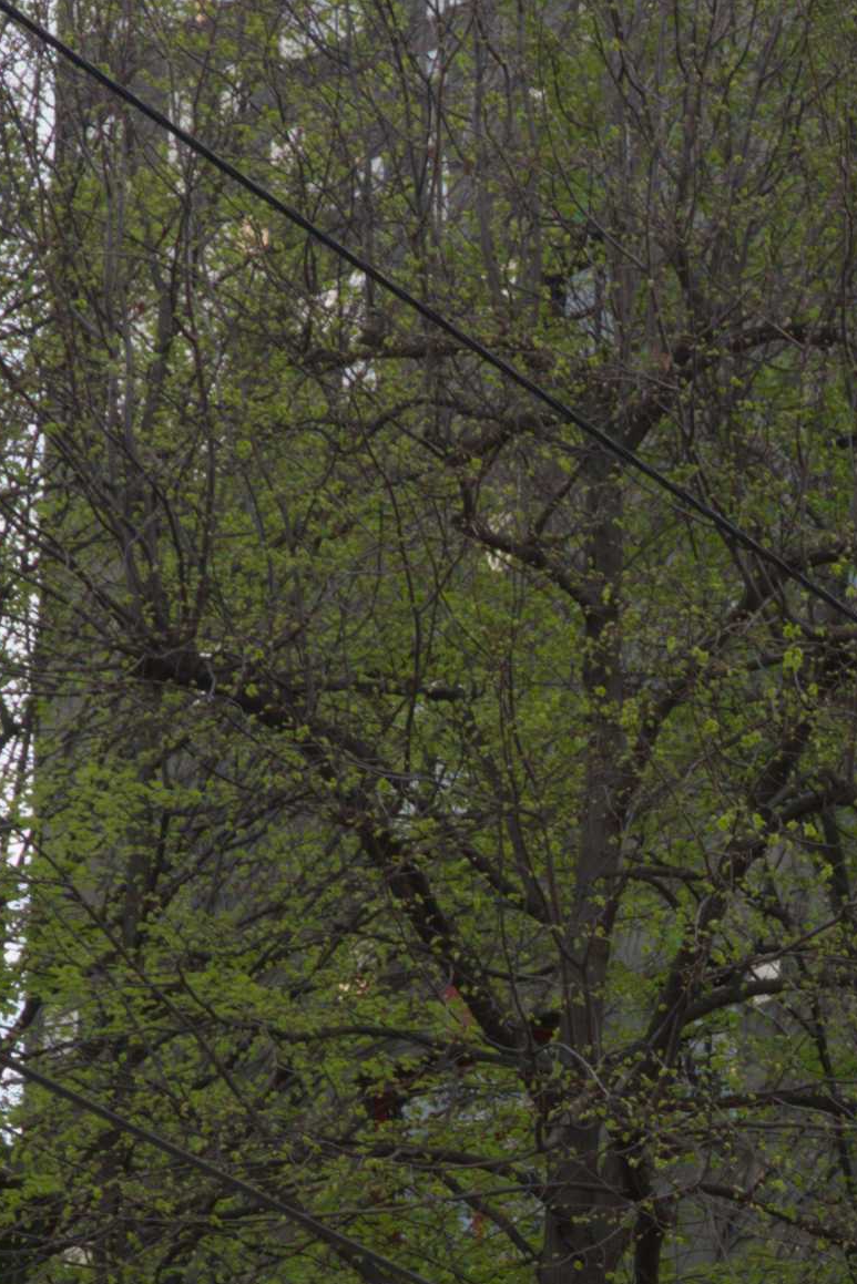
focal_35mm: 207
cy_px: 2063
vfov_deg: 9.6
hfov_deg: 6.5
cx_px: 1439
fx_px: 7389
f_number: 5.6
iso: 100
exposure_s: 1/250
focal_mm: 26
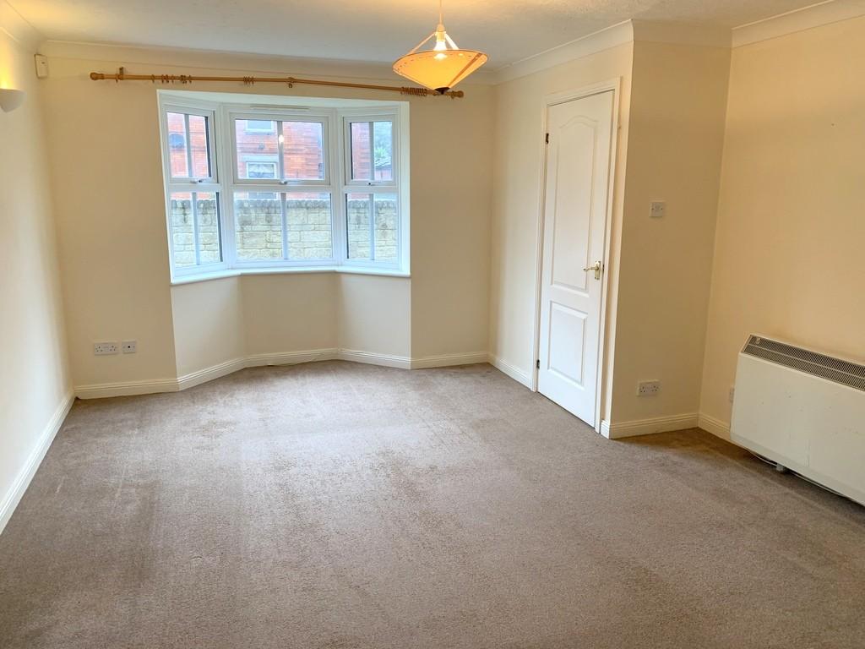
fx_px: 650
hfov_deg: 67.3
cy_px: 324
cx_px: 432
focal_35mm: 26
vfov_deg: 53.1
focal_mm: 4.25
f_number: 1.8
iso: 50
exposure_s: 1/50
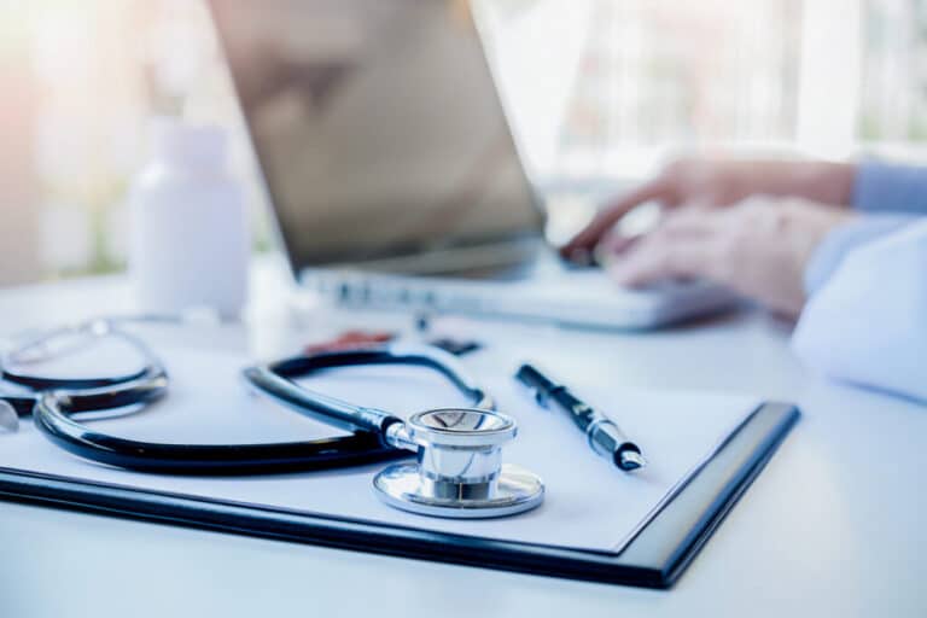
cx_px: 464
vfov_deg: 25.1
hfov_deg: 36.9
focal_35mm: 54
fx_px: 1390
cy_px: 309
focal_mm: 35.8
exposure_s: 1/125
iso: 400
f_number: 3.6
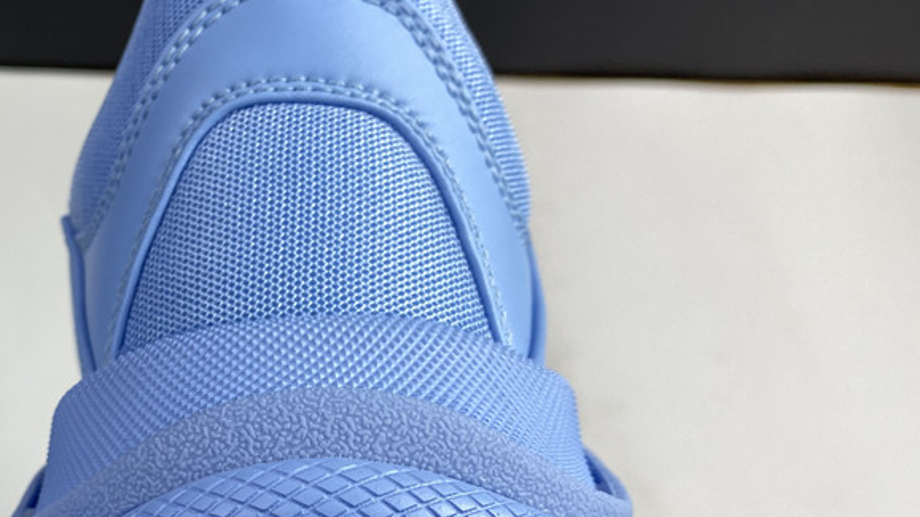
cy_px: 374
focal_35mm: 49
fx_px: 1195
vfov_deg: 24.2
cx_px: 146
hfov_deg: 39.9
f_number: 1.8
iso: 32
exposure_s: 1/100
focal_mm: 4.25
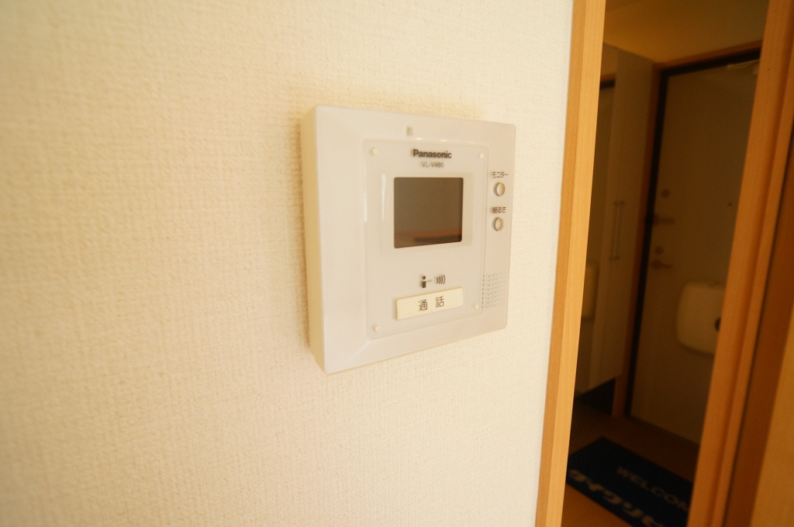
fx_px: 528
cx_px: 397
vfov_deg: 53.0
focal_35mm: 24
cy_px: 264
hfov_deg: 73.8
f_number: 4
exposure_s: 1/60
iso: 500
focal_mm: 16
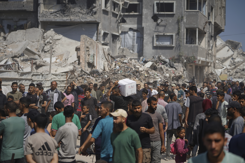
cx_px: 122
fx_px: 646
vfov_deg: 14.4
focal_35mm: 95
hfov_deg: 21.5
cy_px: 82
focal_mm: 95
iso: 100
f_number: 2.8
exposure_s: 1/2500
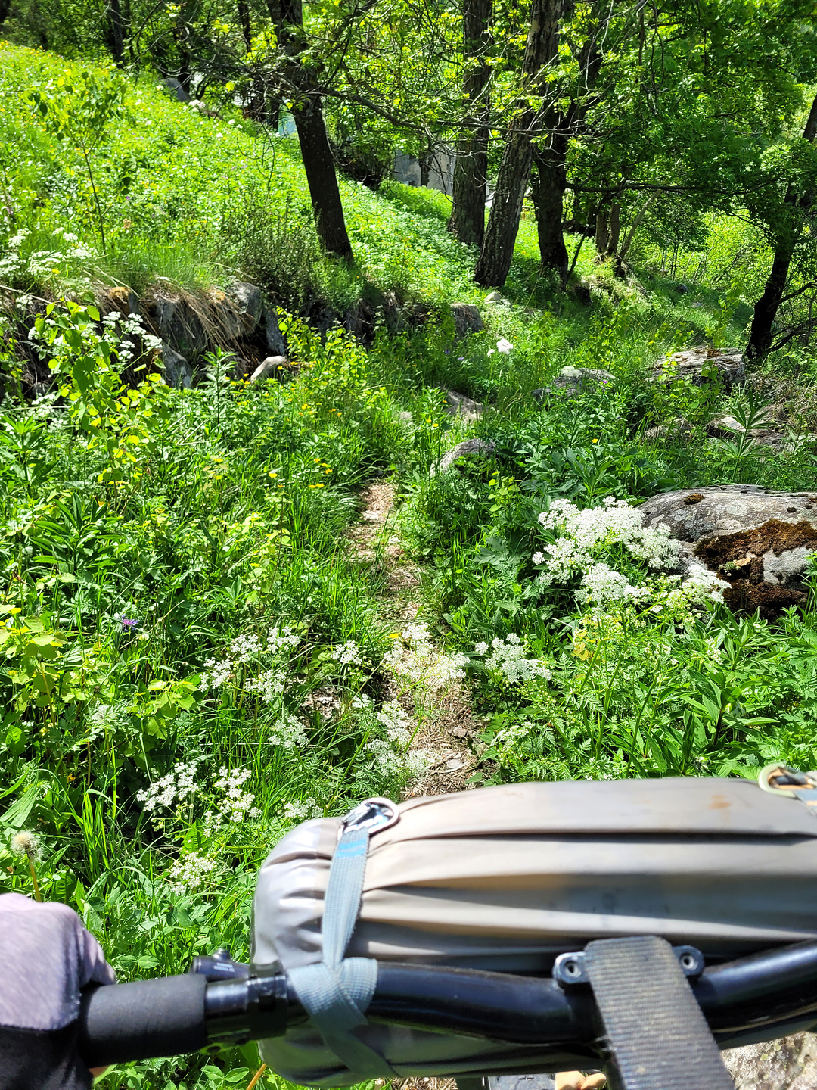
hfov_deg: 53.1
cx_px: 408
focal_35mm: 26
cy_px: 545
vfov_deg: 67.3
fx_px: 818
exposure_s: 1/922
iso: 40
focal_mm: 5.4
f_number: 1.8
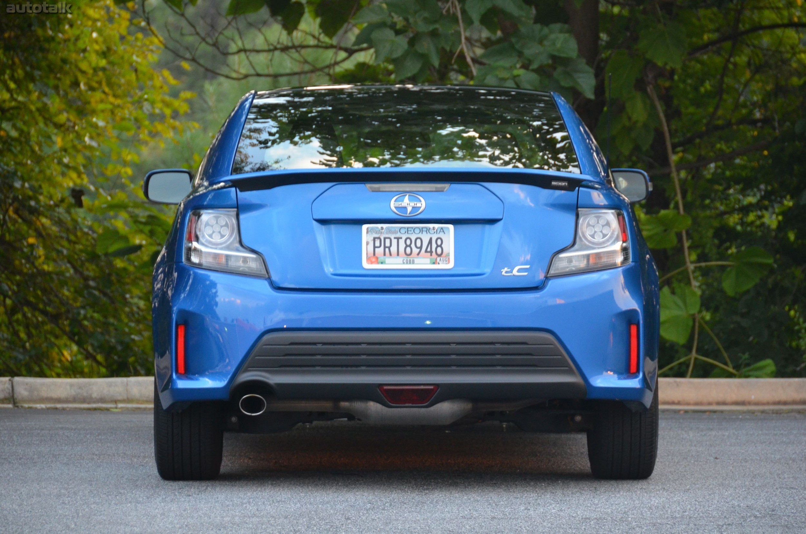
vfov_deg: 6.8
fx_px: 4524
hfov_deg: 10.2
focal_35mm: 202
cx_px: 403
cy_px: 267
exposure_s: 1/125
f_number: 5.6
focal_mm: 135
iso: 1600
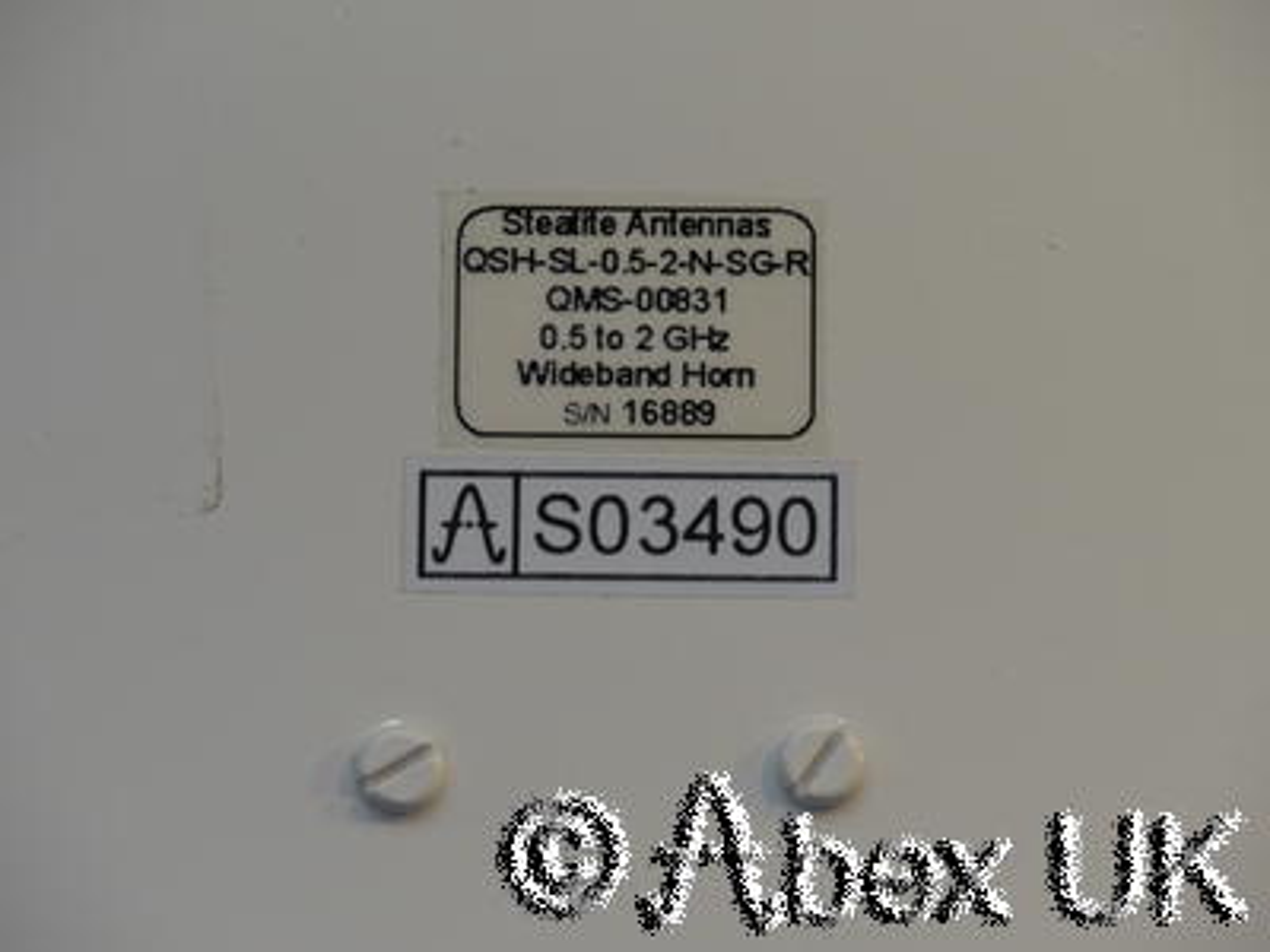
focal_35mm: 280
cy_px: 476
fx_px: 10273
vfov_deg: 5.3
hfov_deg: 7.1
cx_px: 635
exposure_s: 1/60
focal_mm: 140
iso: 400
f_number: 7.1
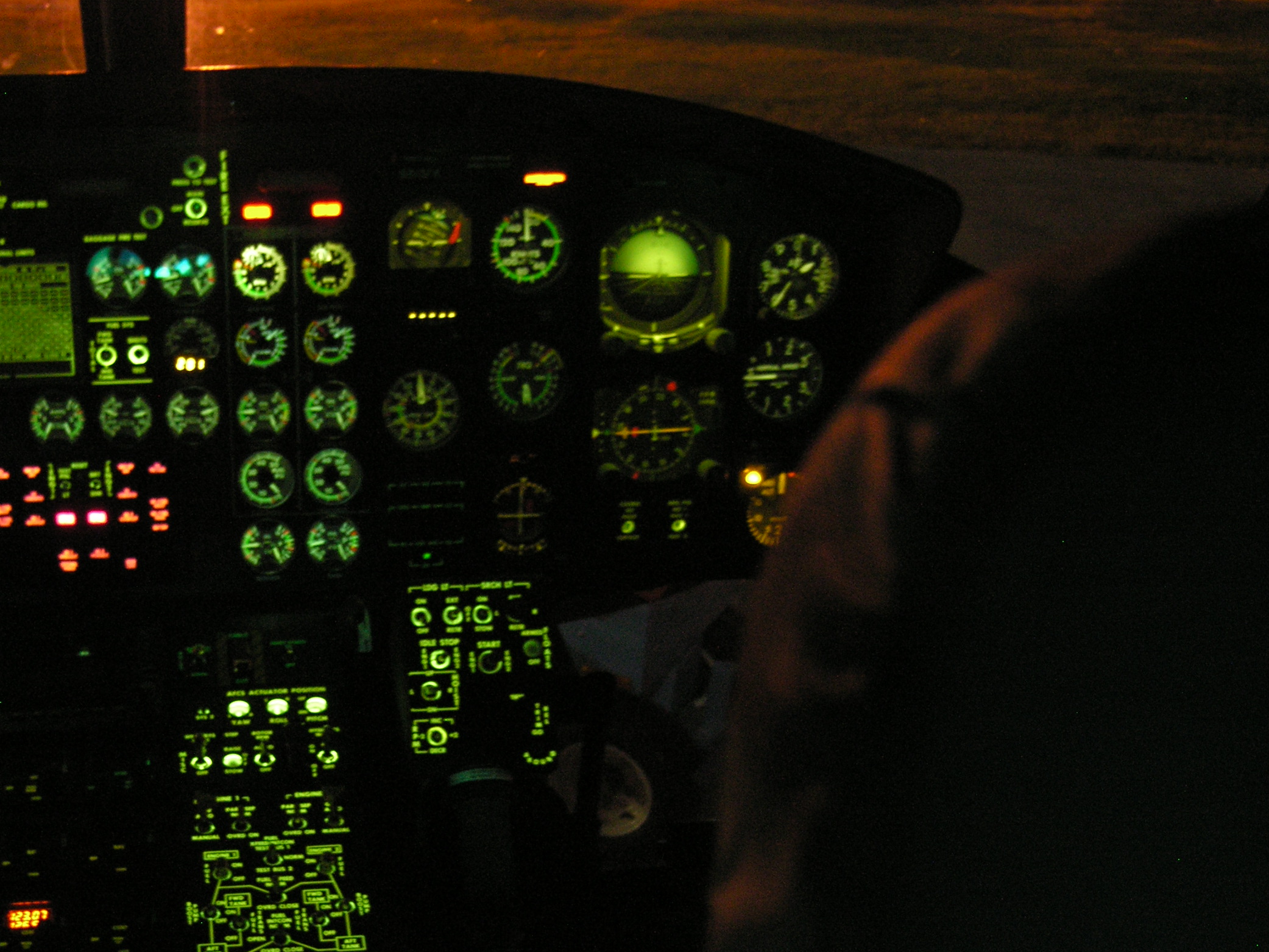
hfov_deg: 39.1
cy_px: 743
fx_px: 1723
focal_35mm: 47
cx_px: 283
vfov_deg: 30.2
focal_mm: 7.5
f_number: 2.8
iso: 200
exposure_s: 8
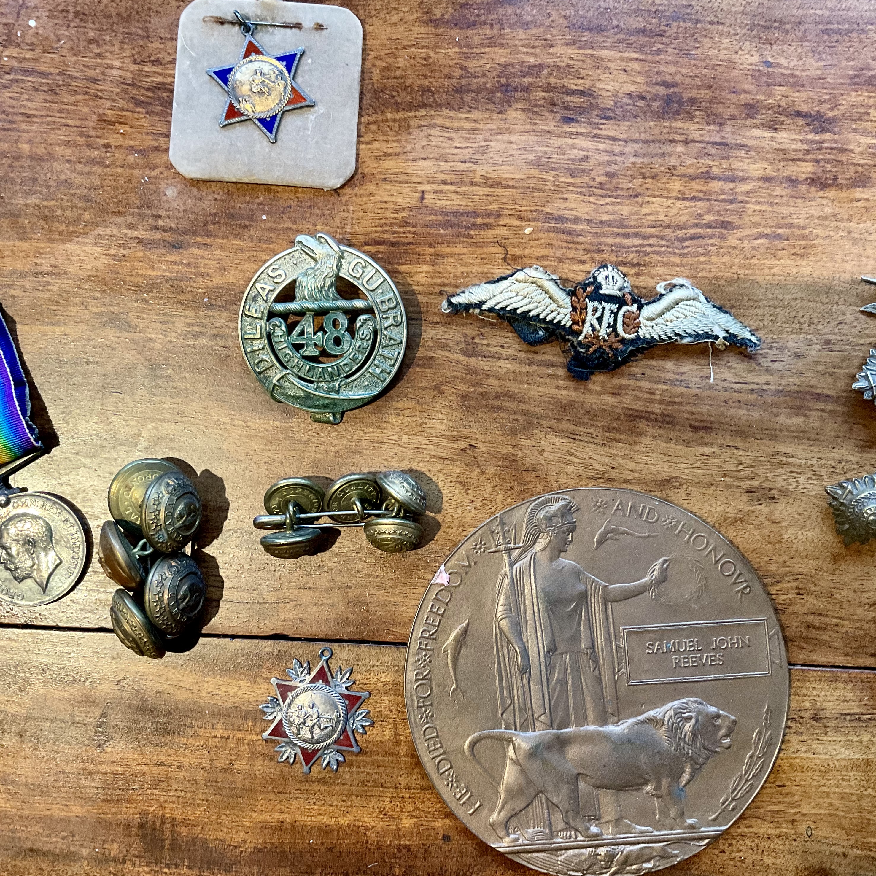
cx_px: 446
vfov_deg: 47.2
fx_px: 1002
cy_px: 432
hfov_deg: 47.2
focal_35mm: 35
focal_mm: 3
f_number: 1.8
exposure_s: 1/60
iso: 160
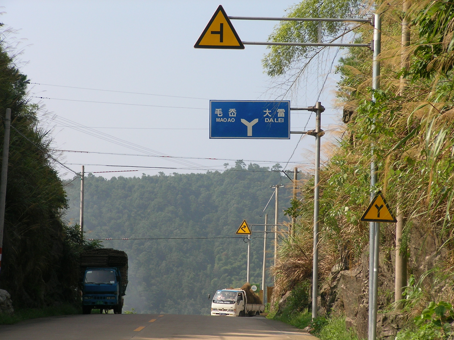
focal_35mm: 123
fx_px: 1612
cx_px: 227
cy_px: 170
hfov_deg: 16.0
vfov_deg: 12.0
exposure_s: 1/400
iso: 50
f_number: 4.6
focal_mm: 18.8
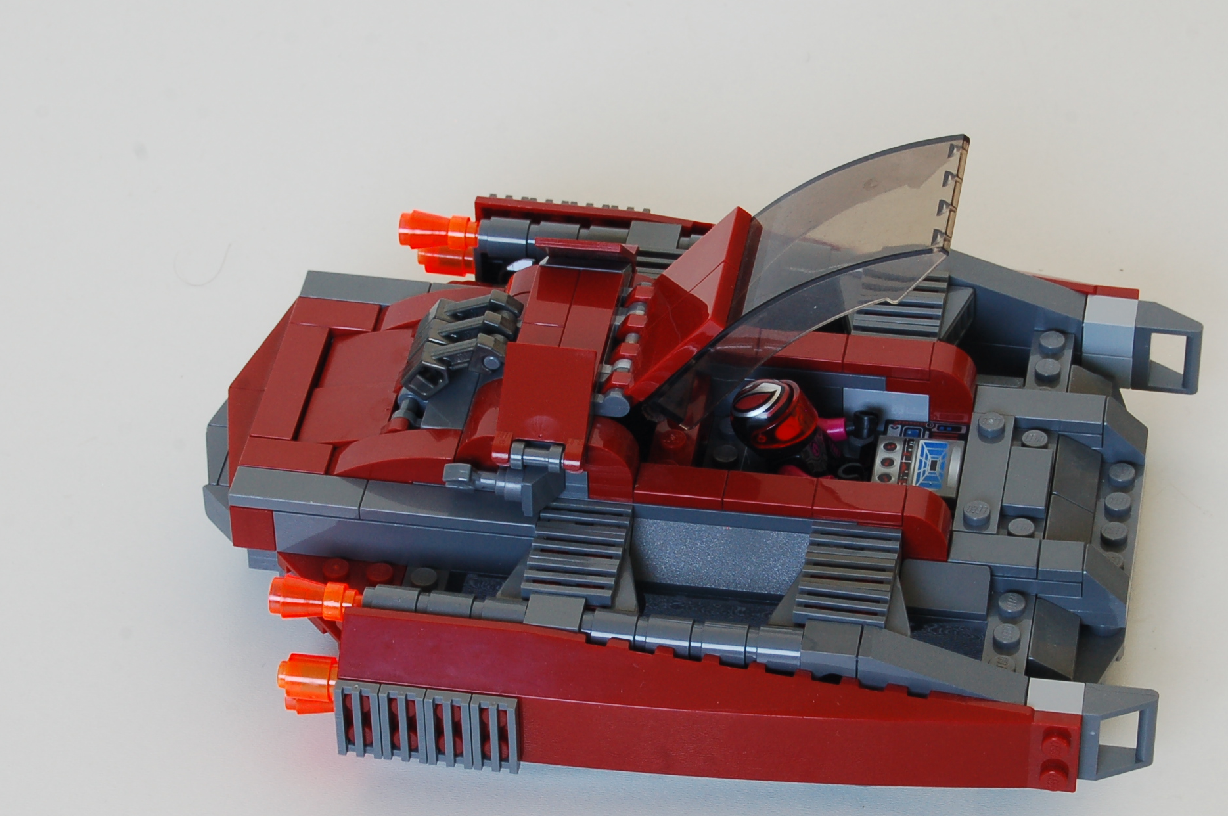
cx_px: 677
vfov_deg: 10.3
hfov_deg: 15.5
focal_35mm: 133
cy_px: 484
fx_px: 4525
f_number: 14
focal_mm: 55
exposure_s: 1/2
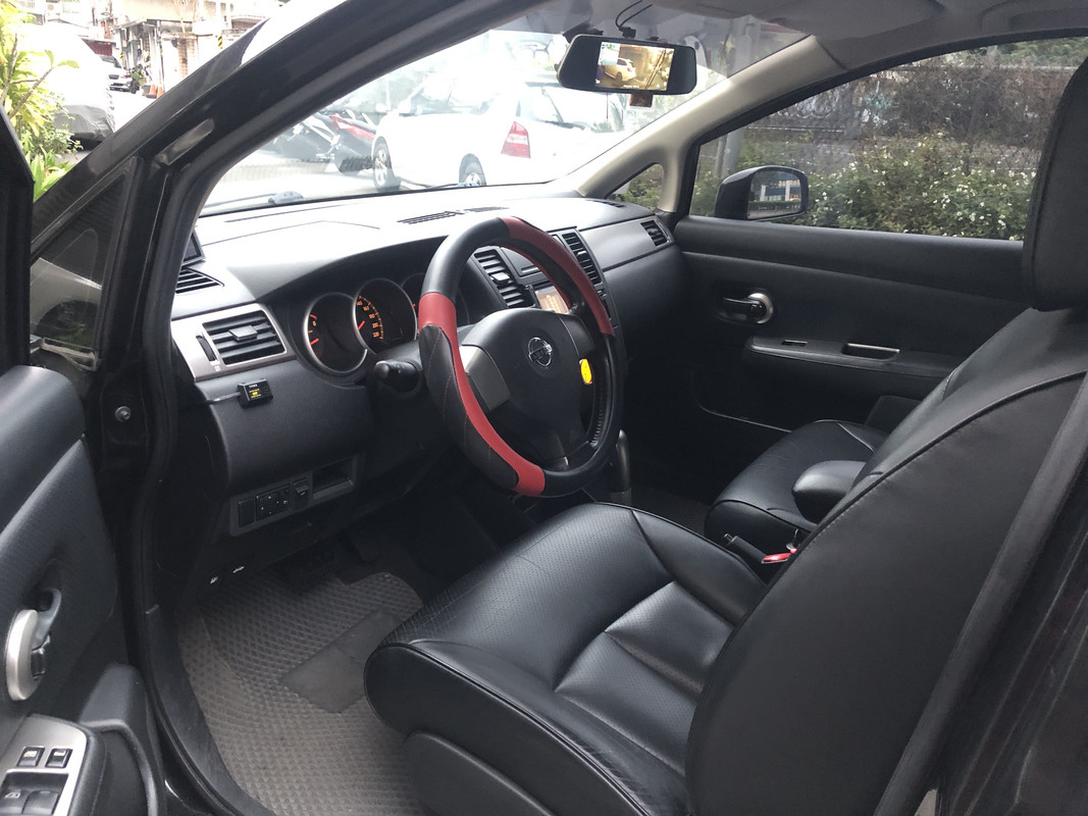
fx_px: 880
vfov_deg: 49.7
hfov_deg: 63.4
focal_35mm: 28
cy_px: 408
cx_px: 544
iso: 80
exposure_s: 1/5
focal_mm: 3.99
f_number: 1.8
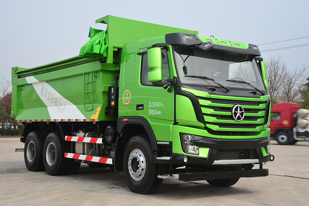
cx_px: 154
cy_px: 103
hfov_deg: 39.6
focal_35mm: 50
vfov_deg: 27.0
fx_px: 429
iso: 100
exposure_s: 1/30
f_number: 18
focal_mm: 50
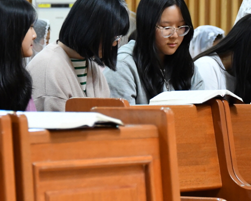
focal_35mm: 308
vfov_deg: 5.0
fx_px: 2289
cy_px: 62
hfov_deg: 6.3
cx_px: 140
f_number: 5.6
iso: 3200
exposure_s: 1/80
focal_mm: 90
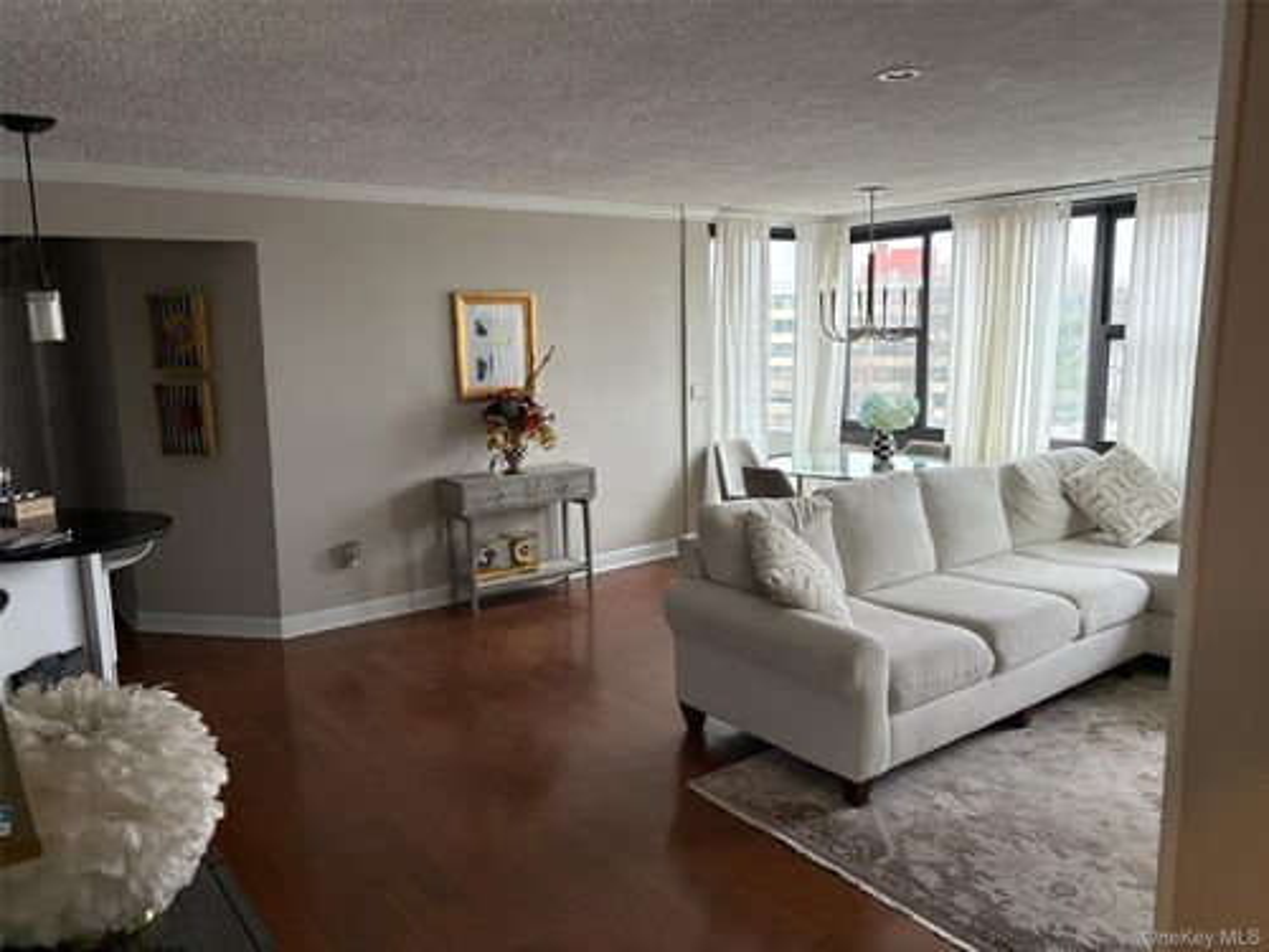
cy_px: 476
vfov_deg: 53.1
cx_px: 634
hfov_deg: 67.3
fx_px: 953
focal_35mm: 26
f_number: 1.6
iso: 160
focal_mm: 5.96
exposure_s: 1/60
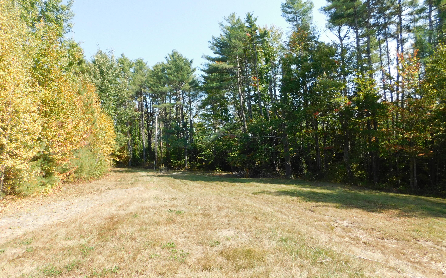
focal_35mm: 25
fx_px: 304
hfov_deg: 72.6
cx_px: 223
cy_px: 147
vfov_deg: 49.2
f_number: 3
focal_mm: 4
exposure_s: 1/640
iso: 125
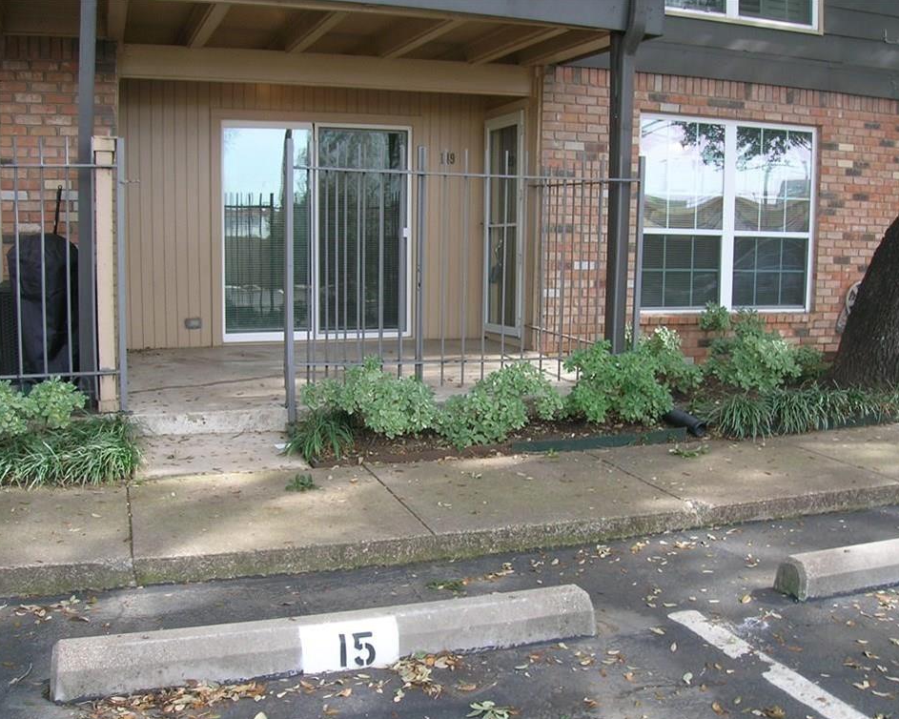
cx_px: 468
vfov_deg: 41.1
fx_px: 958
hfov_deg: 50.3
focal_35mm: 36
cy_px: 363
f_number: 4.9
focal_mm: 5.7
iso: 50
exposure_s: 1/35.3
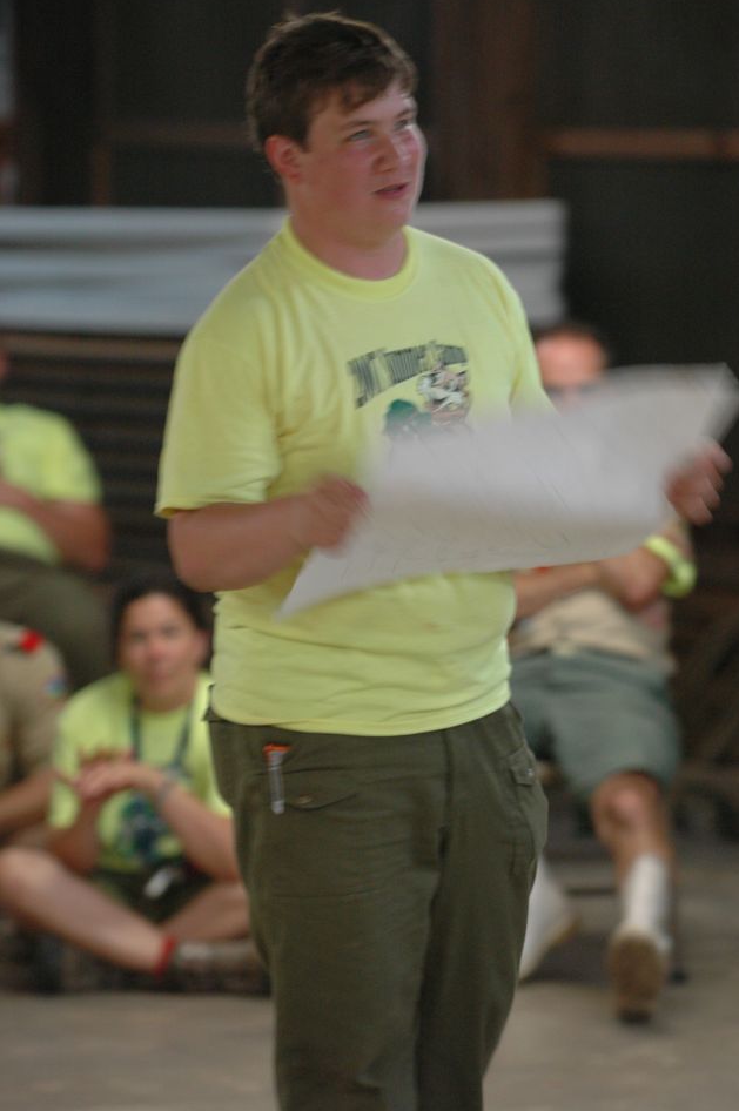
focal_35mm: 252
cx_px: 379
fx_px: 7759
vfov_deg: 8.2
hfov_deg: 5.5
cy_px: 511
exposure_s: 1/30
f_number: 2.8
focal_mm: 155
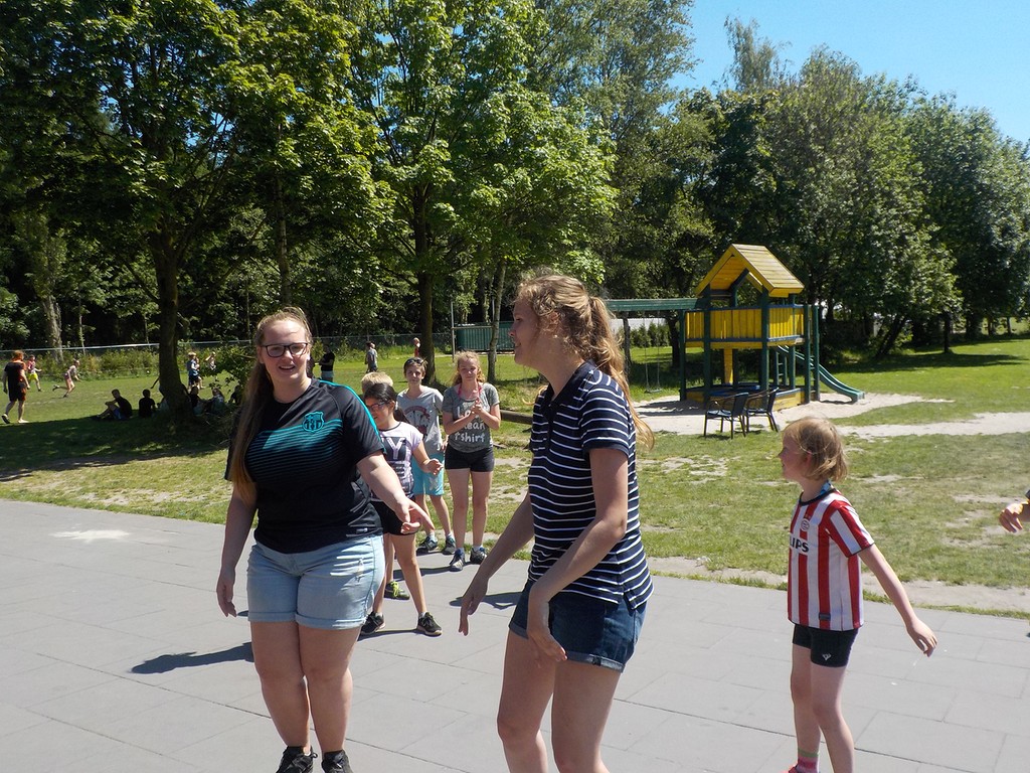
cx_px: 515
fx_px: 893
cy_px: 386
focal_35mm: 30
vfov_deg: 46.8
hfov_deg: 60.0
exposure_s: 1/1000
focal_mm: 4.1
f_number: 3.3
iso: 125
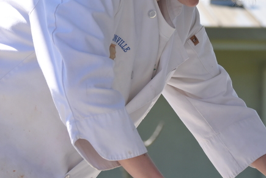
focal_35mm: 328
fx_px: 2425
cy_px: 102
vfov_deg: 4.2
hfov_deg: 6.3
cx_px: 221
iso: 250
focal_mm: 93
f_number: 5
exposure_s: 1/800
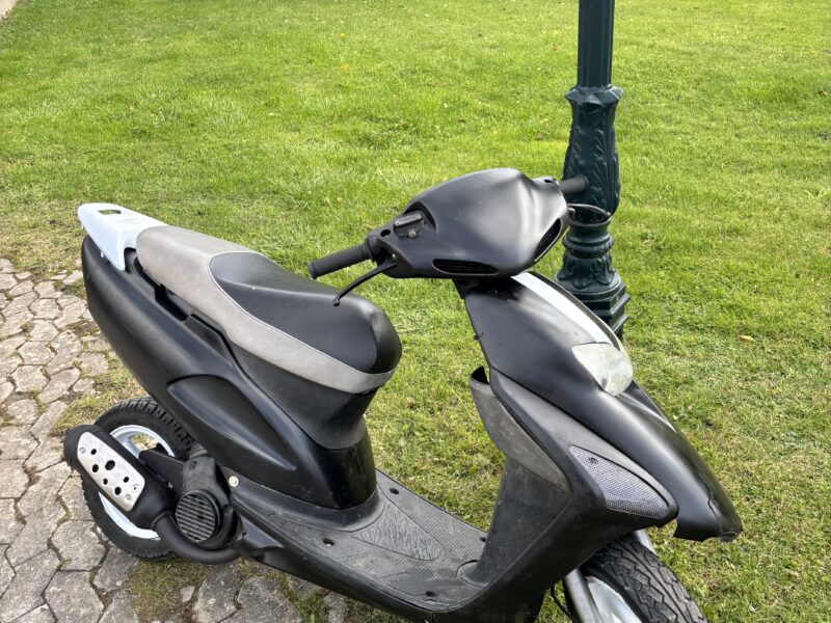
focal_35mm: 26
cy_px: 312
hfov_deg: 67.3
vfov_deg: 53.1
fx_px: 624
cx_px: 416
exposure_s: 1/460
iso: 50
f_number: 1.6
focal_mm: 5.96
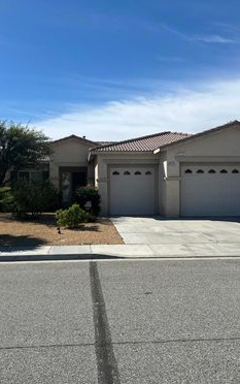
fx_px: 387
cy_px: 193
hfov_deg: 34.4
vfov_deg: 52.7
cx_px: 105
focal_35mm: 37
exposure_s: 1/6579
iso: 50
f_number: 1.5
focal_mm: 5.7
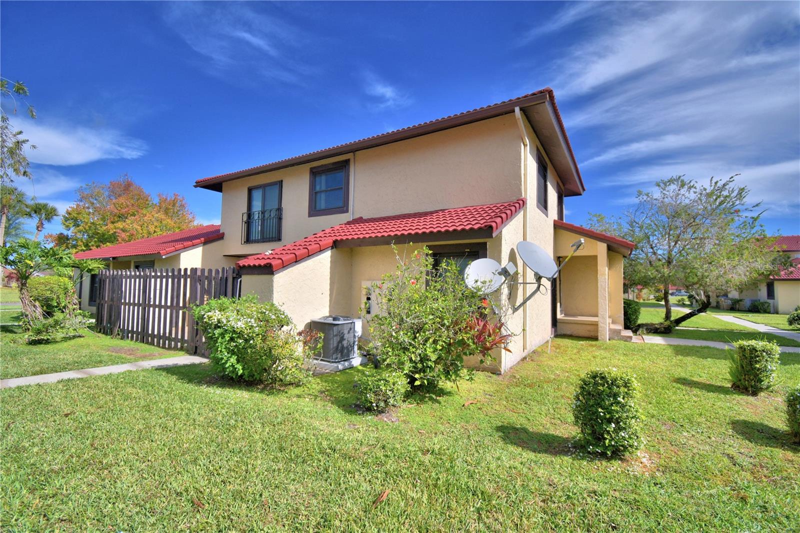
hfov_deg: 100.4
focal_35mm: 15
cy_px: 266
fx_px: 333
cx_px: 400
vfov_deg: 77.3
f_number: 4.5
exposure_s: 1/1250
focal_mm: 10
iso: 100
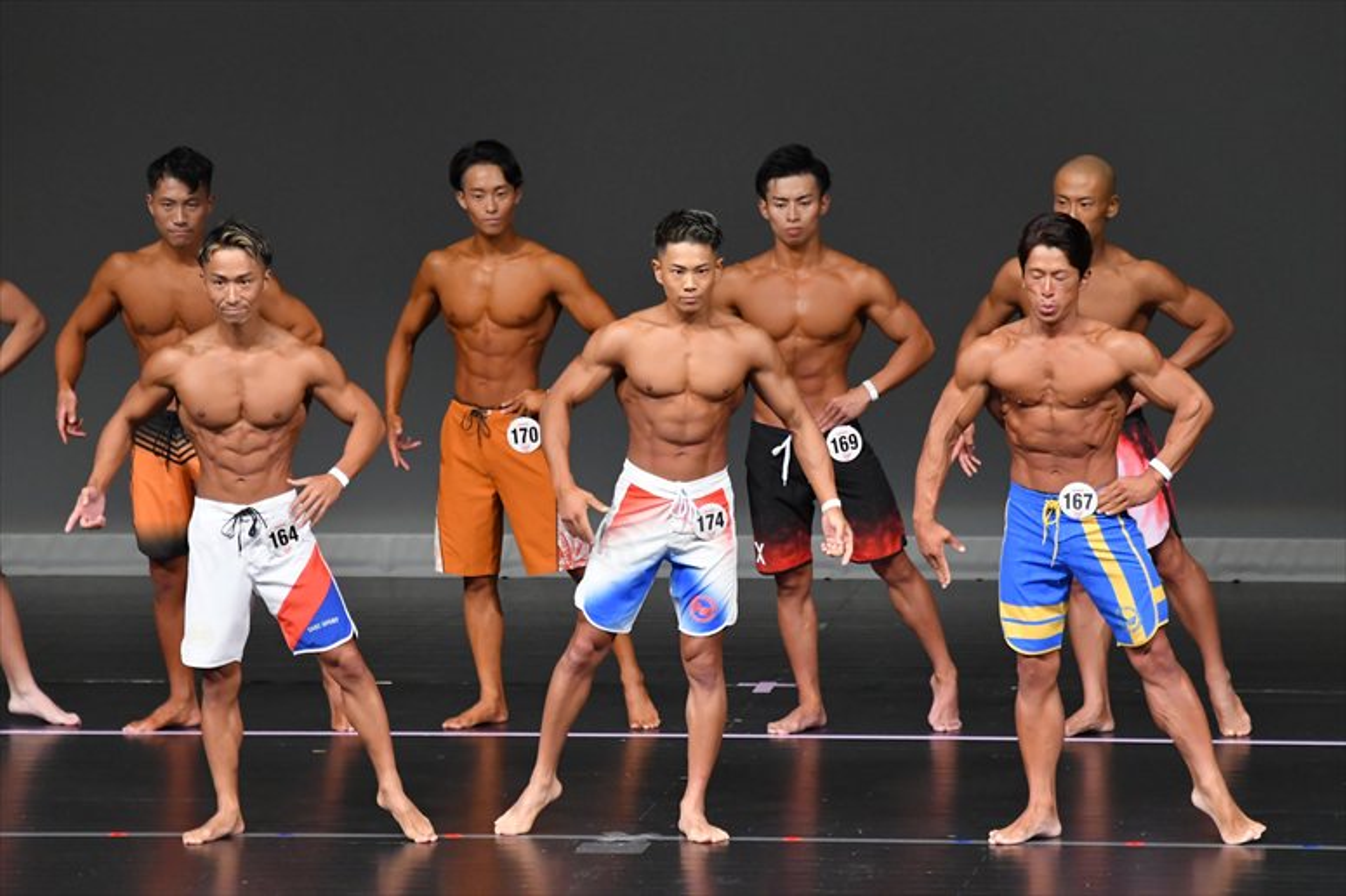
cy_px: 448
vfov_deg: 4.6
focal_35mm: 300
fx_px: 11211
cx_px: 673
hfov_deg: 6.9
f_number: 5.6
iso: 4000
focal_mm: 200
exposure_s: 1/400
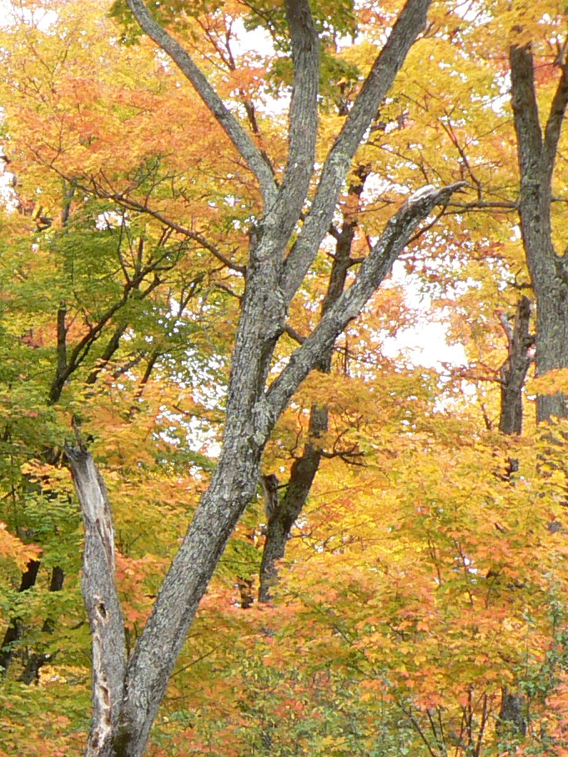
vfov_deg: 10.5
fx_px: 4069
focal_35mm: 186
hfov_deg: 7.8
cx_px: -309
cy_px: 782
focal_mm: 11
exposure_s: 1/60
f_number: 3.2
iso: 80
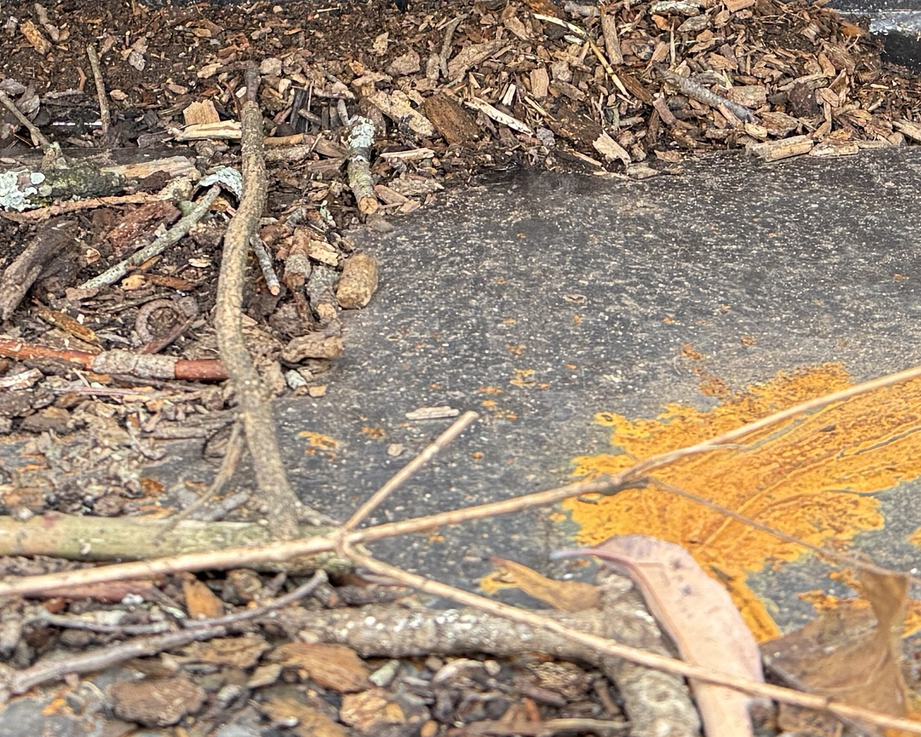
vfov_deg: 16.5
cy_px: -235
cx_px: 478
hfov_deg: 21.7
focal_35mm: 88
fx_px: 2398
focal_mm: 6.76
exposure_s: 1/121
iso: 125
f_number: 1.78
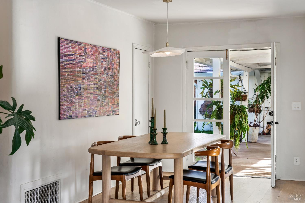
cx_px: 152
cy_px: 102
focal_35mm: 54
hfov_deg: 36.9
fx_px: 457
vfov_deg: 25.1
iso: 320
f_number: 11
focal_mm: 54
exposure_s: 1/10
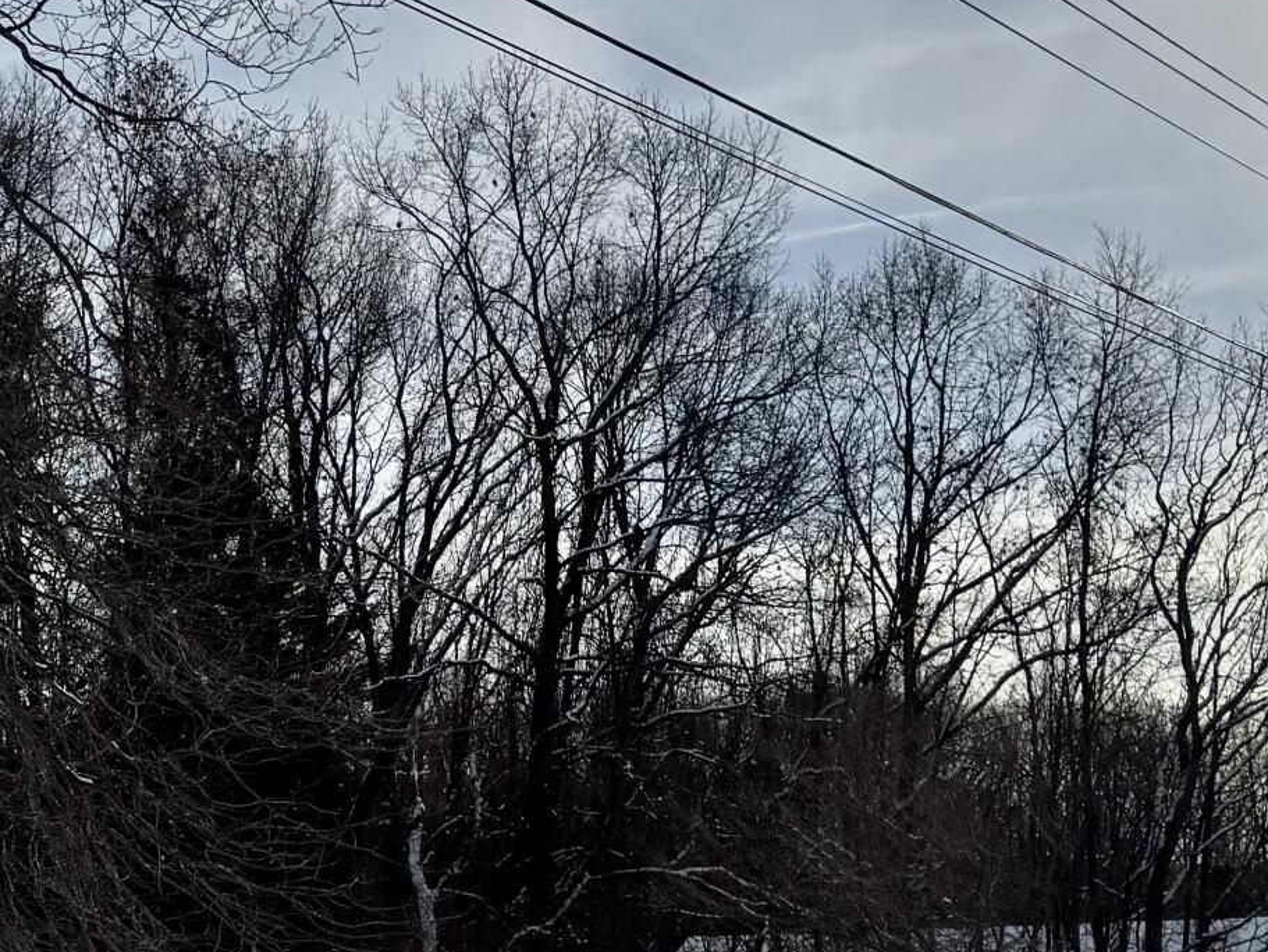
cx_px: -6
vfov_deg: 18.5
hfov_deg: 23.6
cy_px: 791
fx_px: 2895
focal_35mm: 79
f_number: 1.78
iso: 80
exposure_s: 1/12346
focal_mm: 6.76
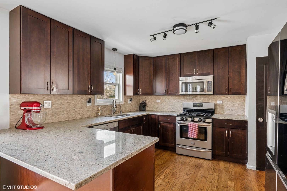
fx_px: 151
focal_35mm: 19
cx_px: 144
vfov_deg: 64.6
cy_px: 96
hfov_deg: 86.9
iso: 200
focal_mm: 19
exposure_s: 1/15
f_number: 9
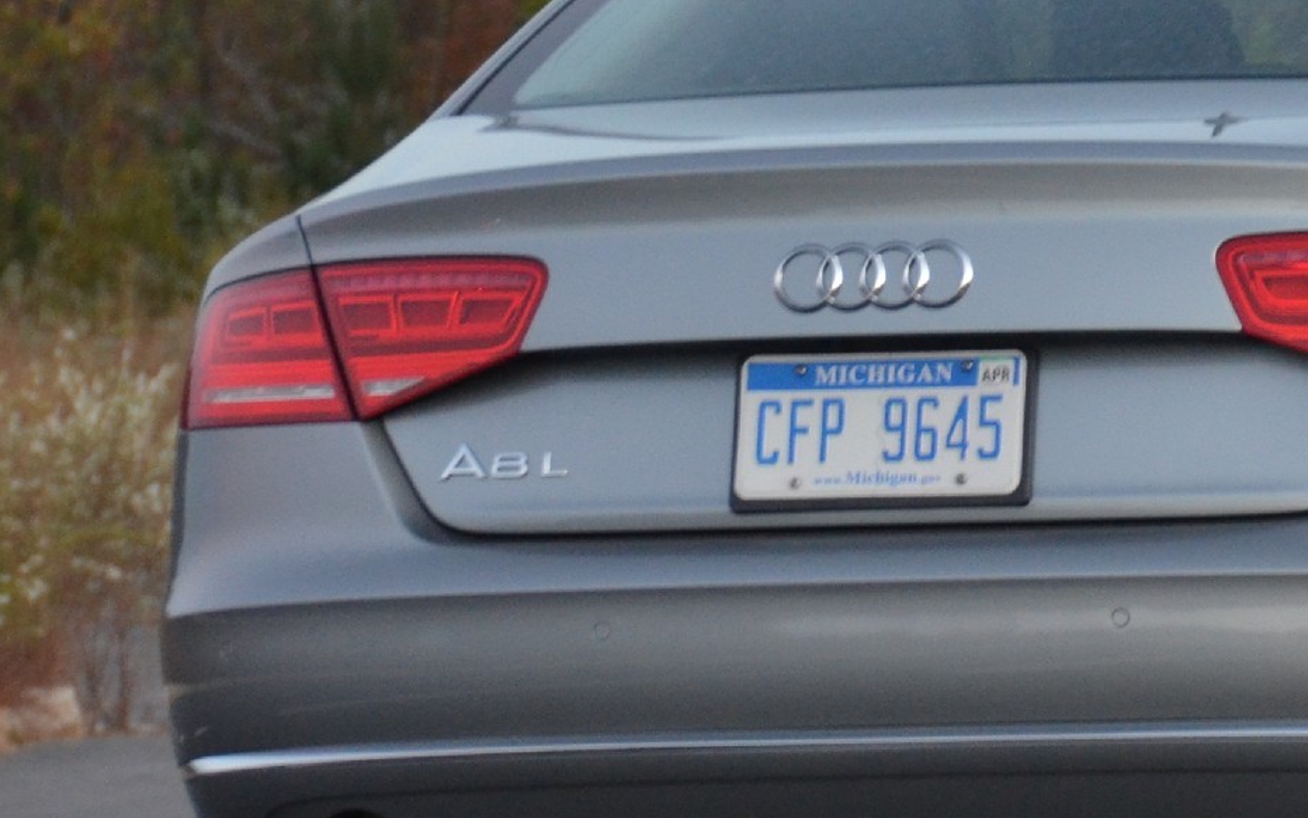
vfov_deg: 3.1
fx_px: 15342
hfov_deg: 4.9
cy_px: 221
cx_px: 1512
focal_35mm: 430
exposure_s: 1/25
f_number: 5.3
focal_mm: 105
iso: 1600
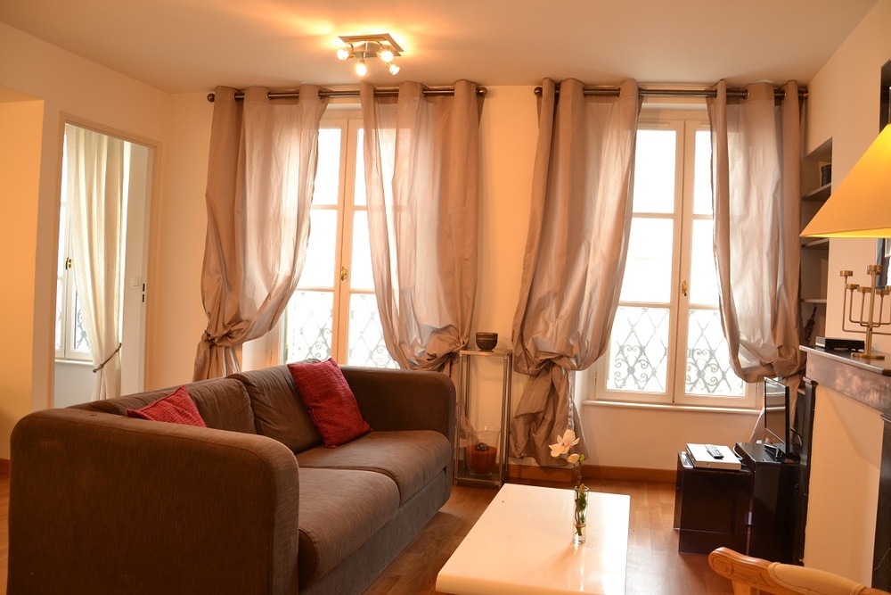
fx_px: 668
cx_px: 446
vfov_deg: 47.9
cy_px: 298
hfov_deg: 67.4
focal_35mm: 27
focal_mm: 18
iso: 100
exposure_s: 1/8
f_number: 3.5
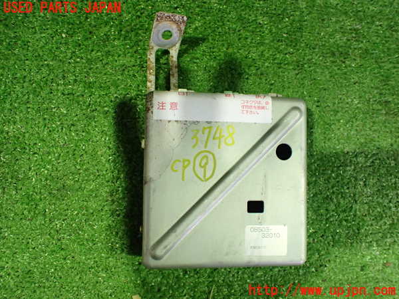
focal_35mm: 30
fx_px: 346
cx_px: 200
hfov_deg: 60.0
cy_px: 150
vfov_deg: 46.8
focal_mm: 5.4
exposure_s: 1/30
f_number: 2.3
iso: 800
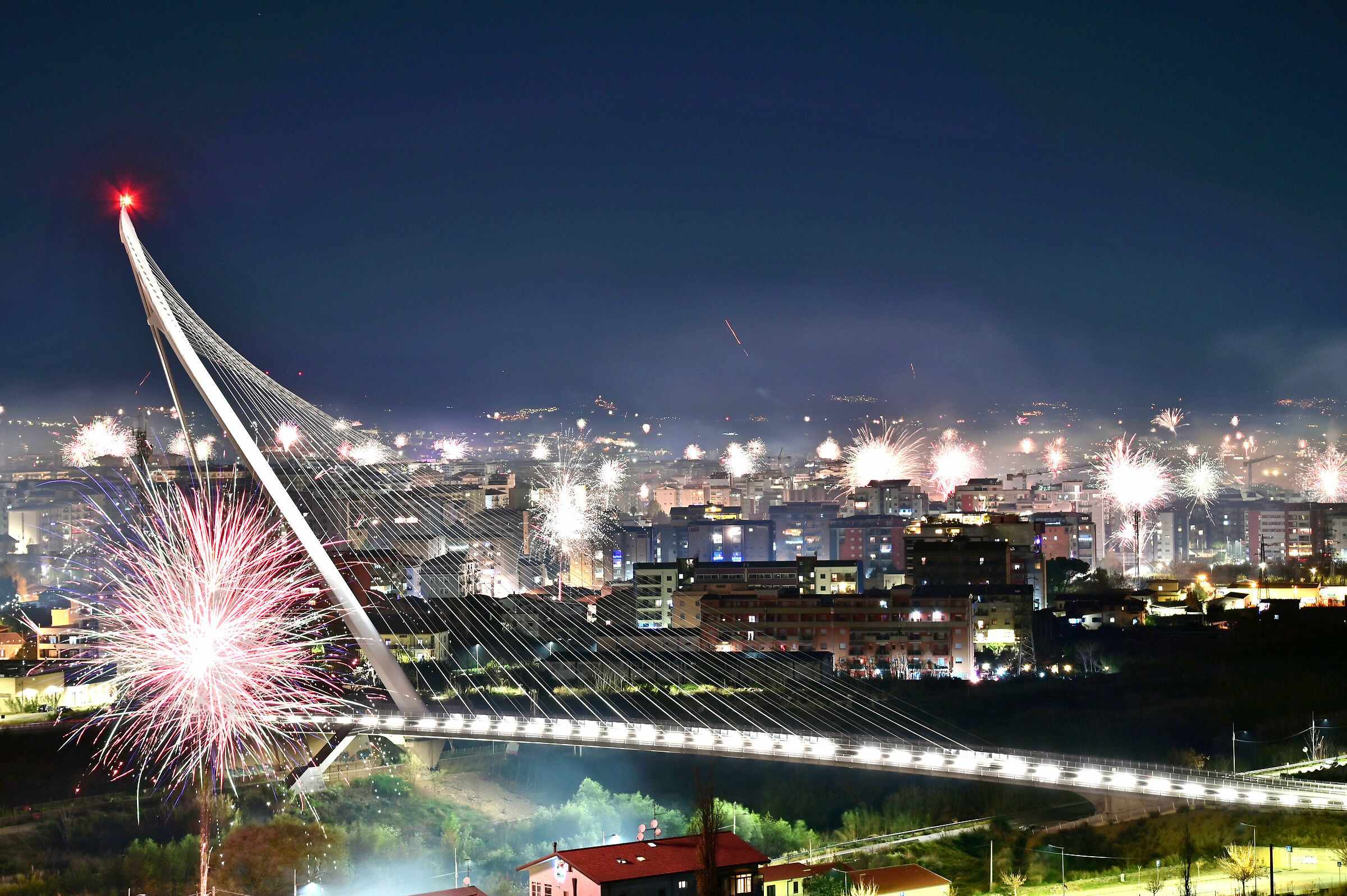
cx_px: 674
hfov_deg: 23.9
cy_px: 448
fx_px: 3178
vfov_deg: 16.1
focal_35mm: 85
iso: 100
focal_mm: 85
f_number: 7.1
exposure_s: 5
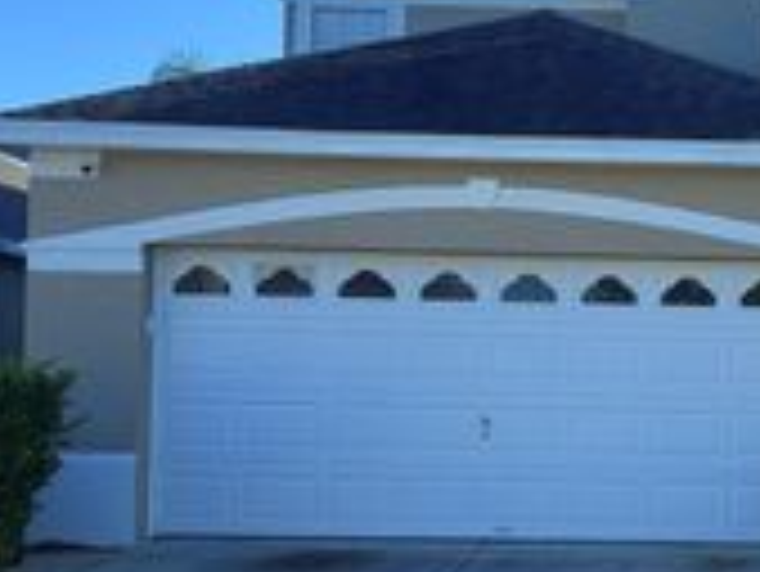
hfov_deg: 26.0
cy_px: 363
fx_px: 1560
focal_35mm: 71
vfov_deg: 20.7
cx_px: 756
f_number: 1.78
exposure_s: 1/2801
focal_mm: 6.76
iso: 80
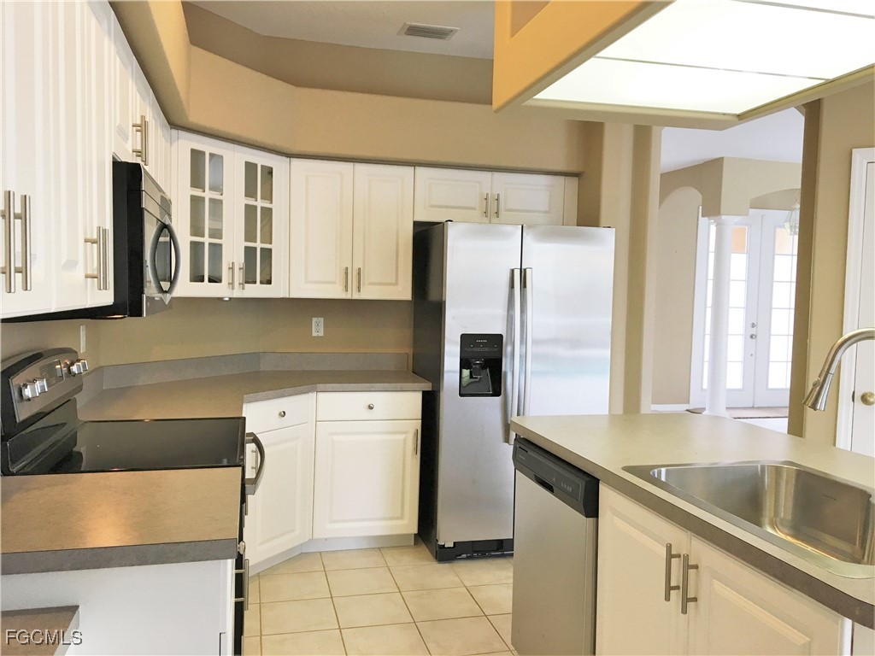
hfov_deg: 61.7
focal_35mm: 29
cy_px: 328
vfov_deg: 48.2
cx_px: 438
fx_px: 733
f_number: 2.2
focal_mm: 4.15
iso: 40
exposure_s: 1/30
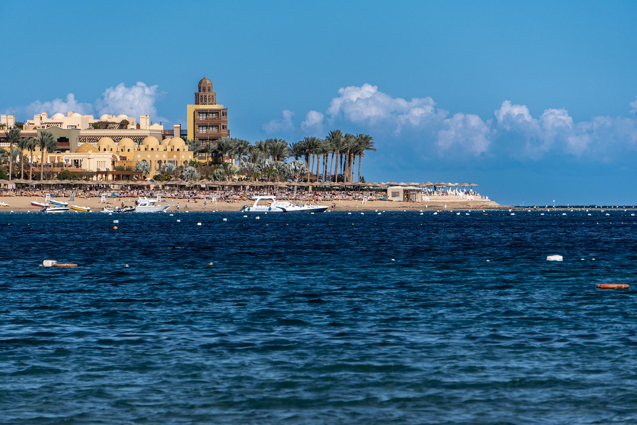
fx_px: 4936
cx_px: 318
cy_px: 212
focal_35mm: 279
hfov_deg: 7.4
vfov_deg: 4.9
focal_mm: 186
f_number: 8
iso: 100
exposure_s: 1/640
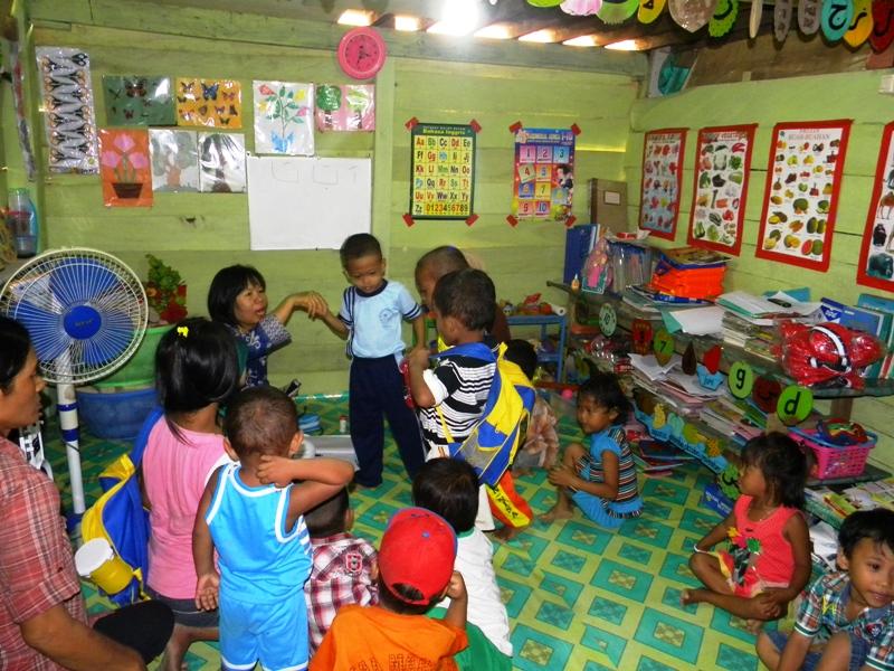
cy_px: 336
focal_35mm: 28
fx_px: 723
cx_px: 447
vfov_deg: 49.7
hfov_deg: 63.4
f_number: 3.5
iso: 400
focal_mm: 5
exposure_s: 1/26
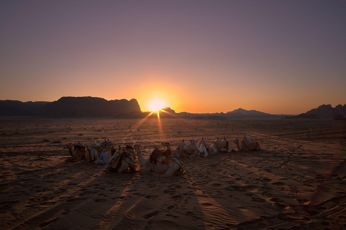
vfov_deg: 67.4
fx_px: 173
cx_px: 173
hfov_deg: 90.0
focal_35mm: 18
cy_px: 115
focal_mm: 12
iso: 500
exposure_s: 1/160
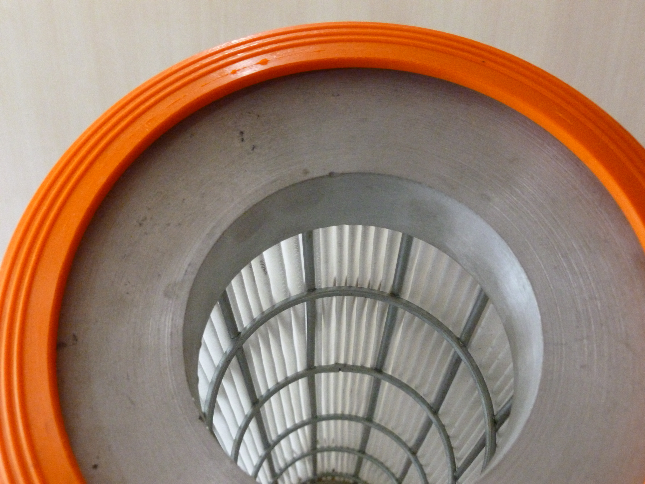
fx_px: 820
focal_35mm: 44
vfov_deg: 32.9
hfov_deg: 42.9
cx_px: 322
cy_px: 242
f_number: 3.8
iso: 800
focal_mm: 7.9
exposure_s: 1/25
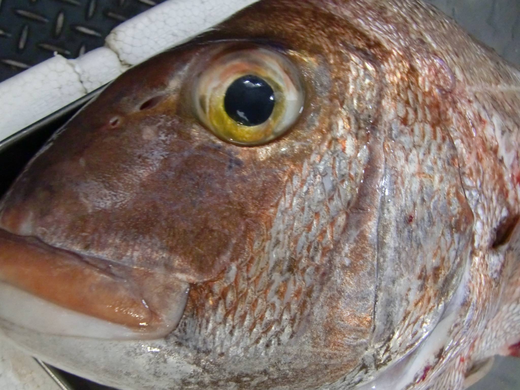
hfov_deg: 63.4
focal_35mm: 28
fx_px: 421
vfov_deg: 49.7
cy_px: 195
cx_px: 260
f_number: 2.6
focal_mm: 4.9
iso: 800
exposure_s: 1/20
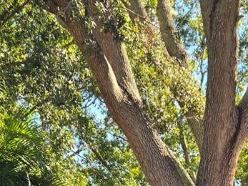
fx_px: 759
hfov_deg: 18.6
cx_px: 134
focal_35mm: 106
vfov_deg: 12.1
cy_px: 393
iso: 25
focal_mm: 5.4
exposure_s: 1/394
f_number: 1.8
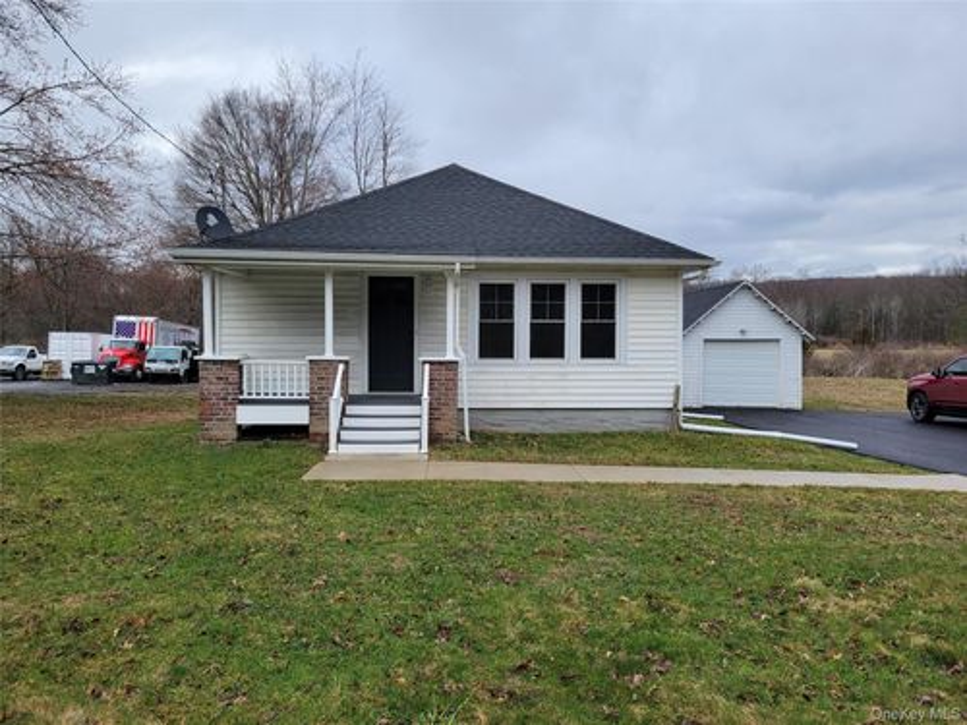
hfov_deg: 67.3
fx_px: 726
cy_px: 362
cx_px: 484
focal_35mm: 26
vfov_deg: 53.1
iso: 40
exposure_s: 1/864
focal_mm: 5.4
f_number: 1.8
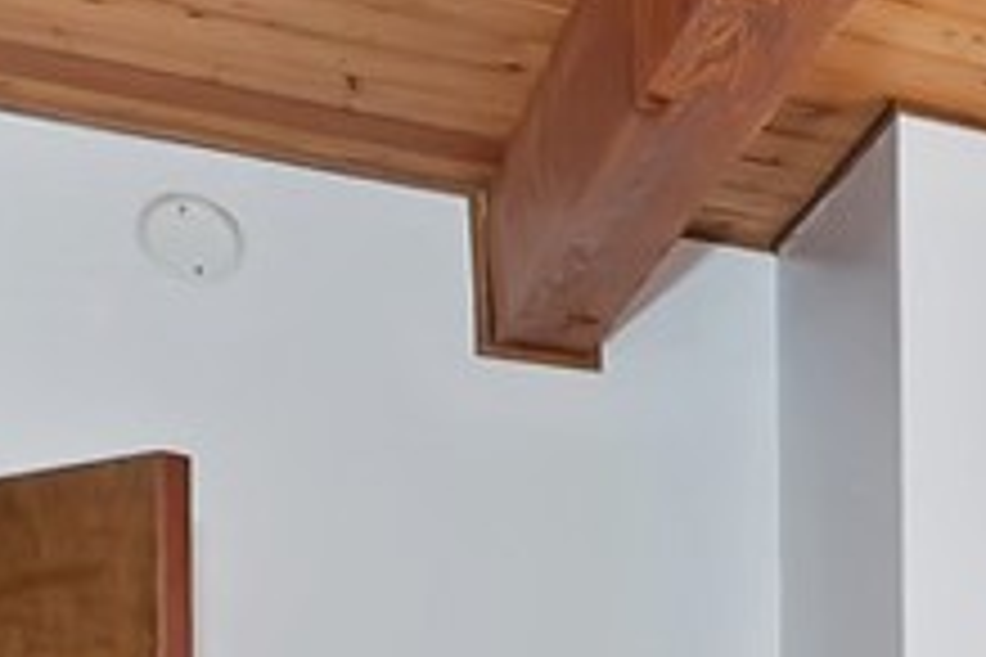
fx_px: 1917
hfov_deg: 22.0
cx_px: 1607
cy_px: 943
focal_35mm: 70
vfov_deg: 17.7
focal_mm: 10
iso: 400
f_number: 8
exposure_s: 1/30
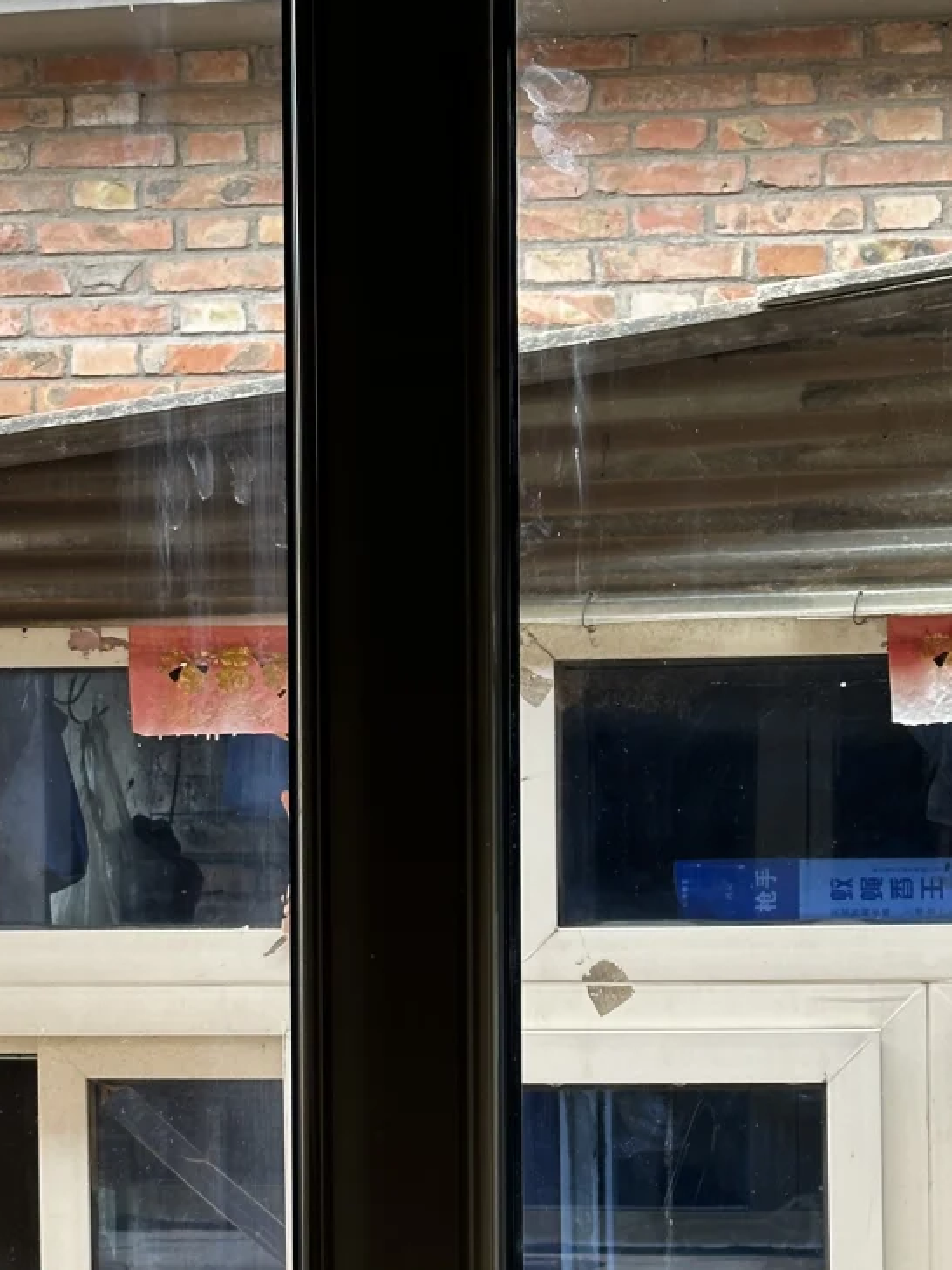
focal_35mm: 95
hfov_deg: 15.6
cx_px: 446
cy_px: 890
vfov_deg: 20.5
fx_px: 3484
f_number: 1.78
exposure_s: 1/121
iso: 80
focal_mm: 6.86
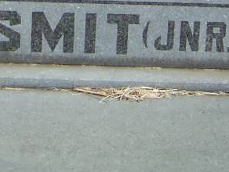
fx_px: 1681
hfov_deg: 7.8
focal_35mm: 254
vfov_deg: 5.7
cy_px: -159
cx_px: 104
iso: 64
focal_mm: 10.5
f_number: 3.2
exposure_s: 1/800
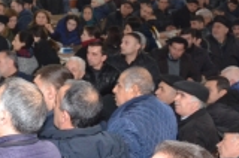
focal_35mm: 104
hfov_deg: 18.5
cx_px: -60
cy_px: 69
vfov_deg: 13.1
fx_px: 689
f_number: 3.5
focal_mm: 18
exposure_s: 1/80
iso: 1600
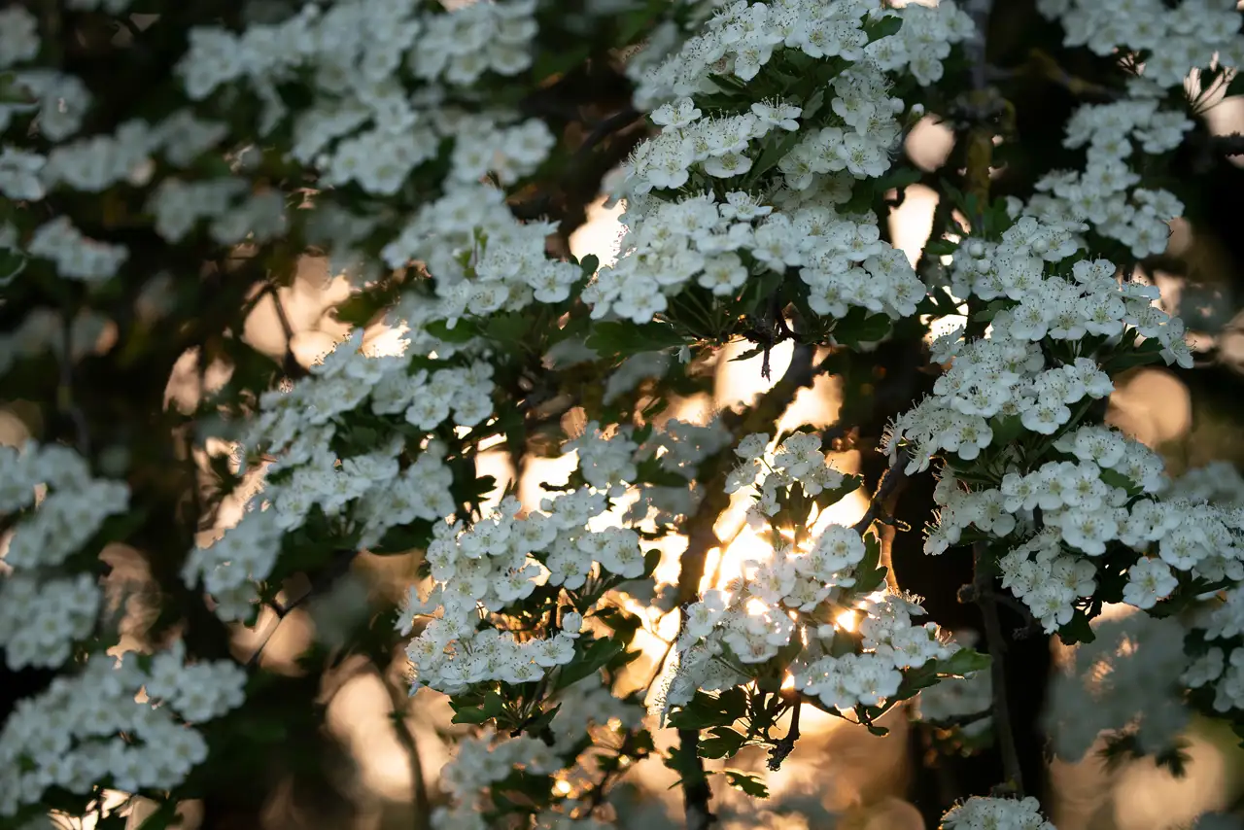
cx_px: 622
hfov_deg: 10.9
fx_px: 6497
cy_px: 415
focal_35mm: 188
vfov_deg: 7.3
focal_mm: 188
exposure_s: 1/640
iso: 400
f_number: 5
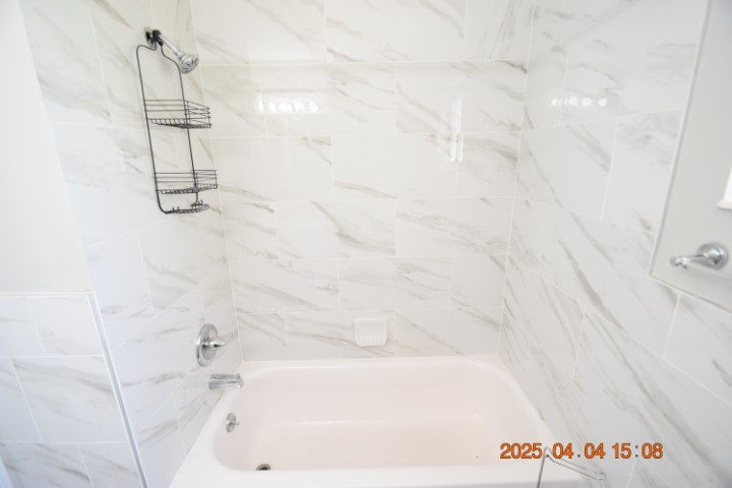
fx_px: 305
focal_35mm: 15
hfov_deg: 100.4
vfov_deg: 77.3
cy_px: 244
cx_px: 366
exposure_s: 1/60
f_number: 3.5
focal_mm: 10
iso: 900
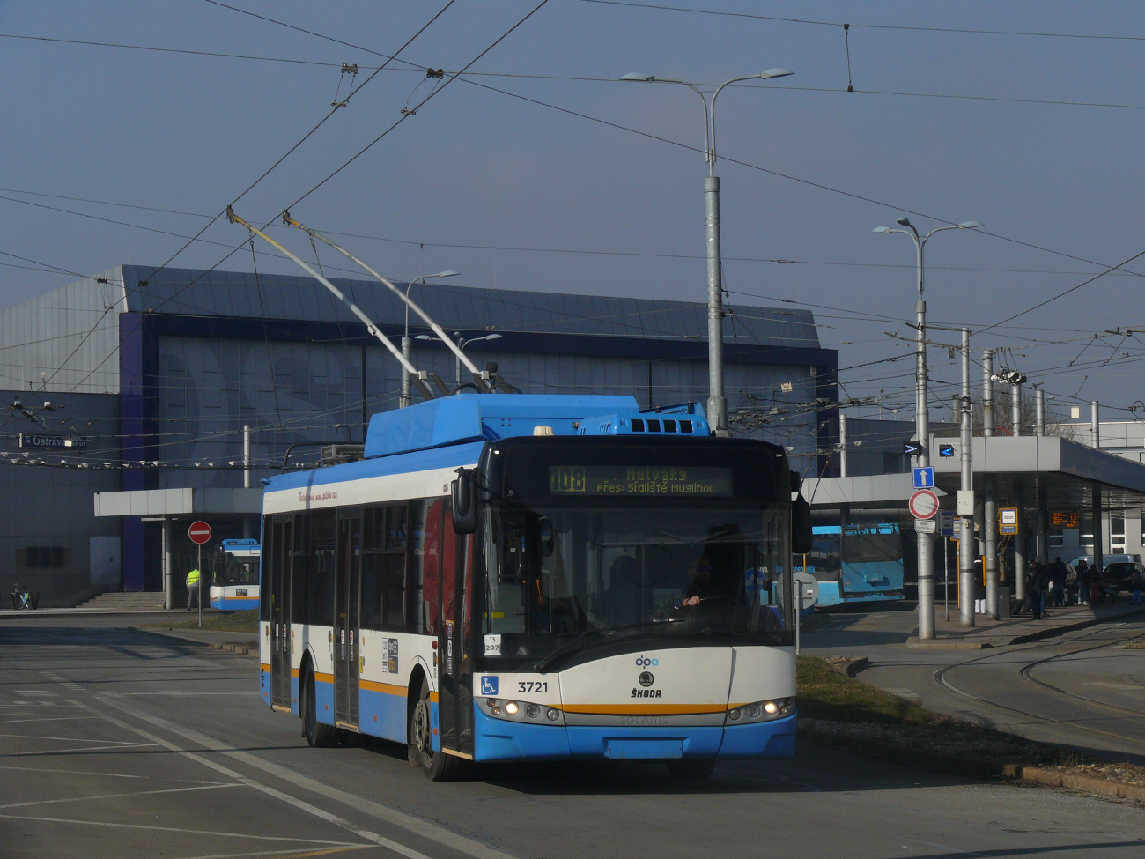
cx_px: 572
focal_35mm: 113
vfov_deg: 13.1
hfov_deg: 17.4
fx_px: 3738
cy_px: 430
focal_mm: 23.8
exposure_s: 1/640
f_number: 8
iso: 100
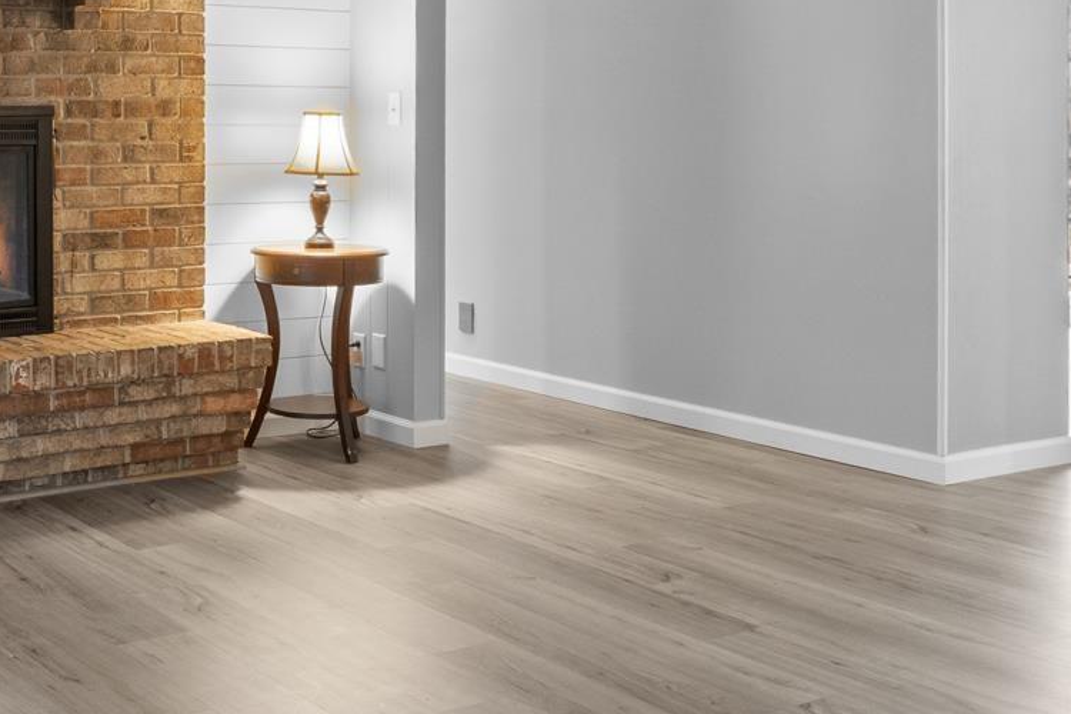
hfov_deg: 38.1
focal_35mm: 50
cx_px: 206
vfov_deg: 26.3
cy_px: 111
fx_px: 1487
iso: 200
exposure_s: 2.5
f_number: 9
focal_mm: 10
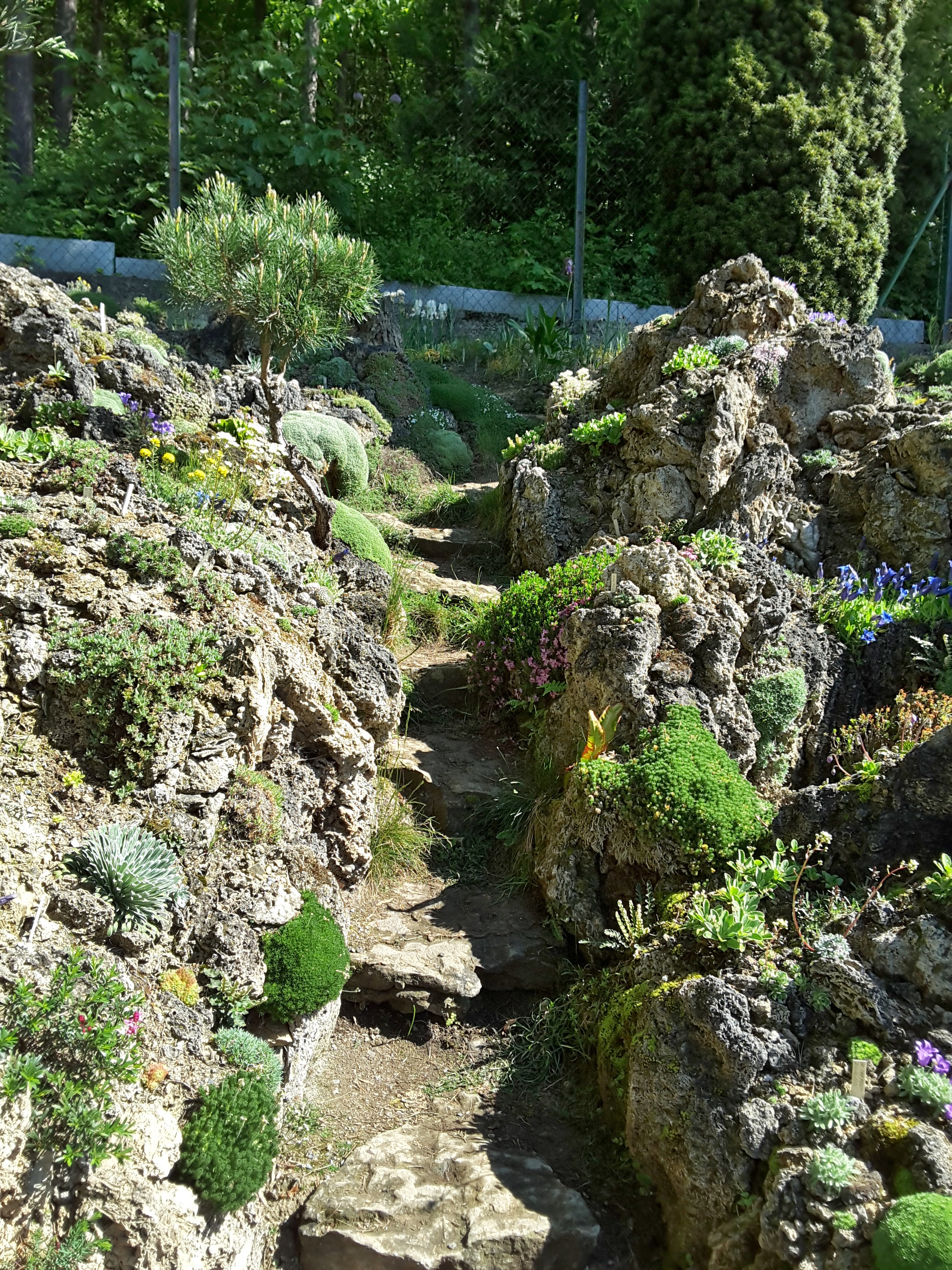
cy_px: 635
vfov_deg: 58.4
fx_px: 1137
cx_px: 476
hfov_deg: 45.4
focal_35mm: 31
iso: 40
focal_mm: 2.9
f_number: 1.9
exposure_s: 1/474
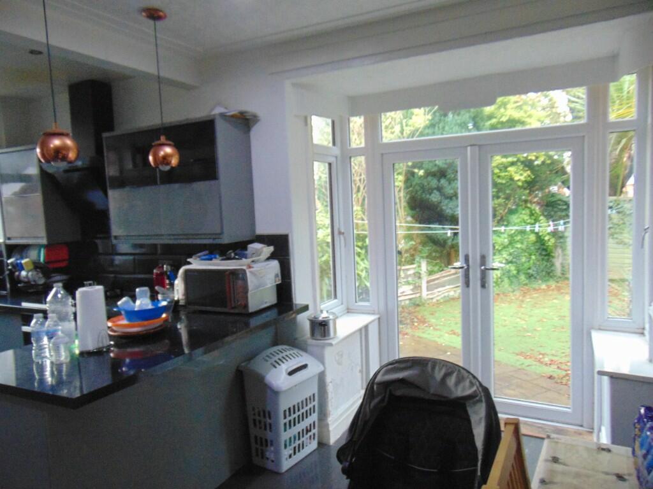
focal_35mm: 25
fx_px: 472
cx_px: 326
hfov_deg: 69.4
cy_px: 244
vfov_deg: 54.9
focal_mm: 4.5
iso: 400
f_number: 3
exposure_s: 1/30
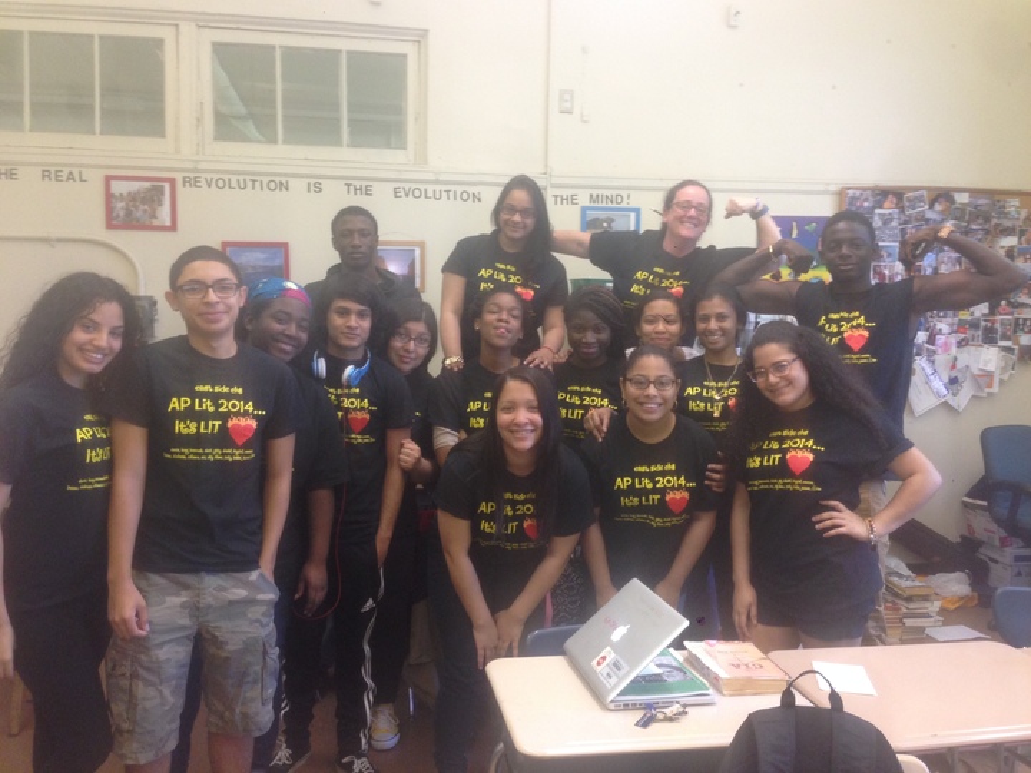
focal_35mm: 33
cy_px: 386
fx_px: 983
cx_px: 516
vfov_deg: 42.9
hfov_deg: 55.4
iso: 125
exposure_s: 1/20
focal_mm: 4.12
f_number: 2.4
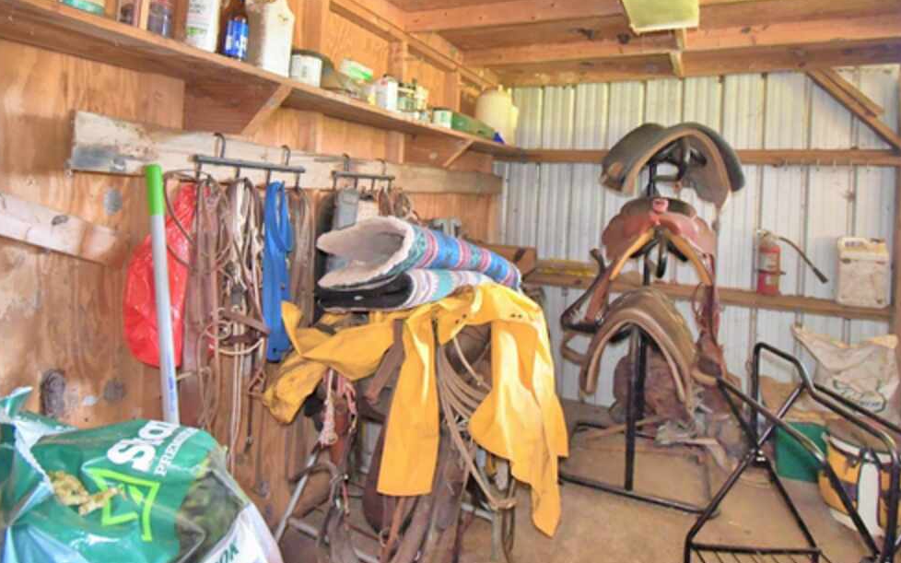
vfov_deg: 58.5
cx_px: 476
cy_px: 195
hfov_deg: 85.0
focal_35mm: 20
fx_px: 491
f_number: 4.5
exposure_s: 1/30
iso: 3200
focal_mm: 10
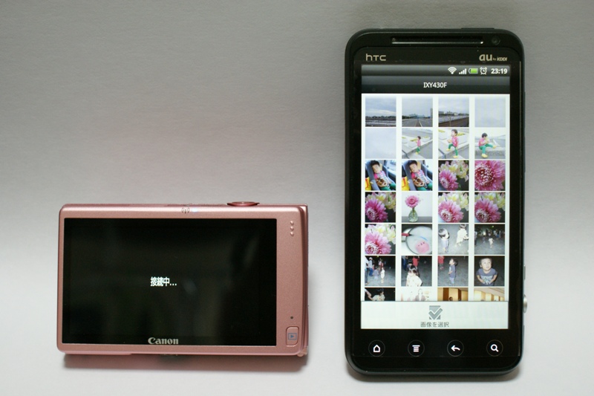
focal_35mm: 45
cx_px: 297
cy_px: 198
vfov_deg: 29.9
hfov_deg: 43.6
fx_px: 742
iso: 400
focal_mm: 30
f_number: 5
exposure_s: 1/20
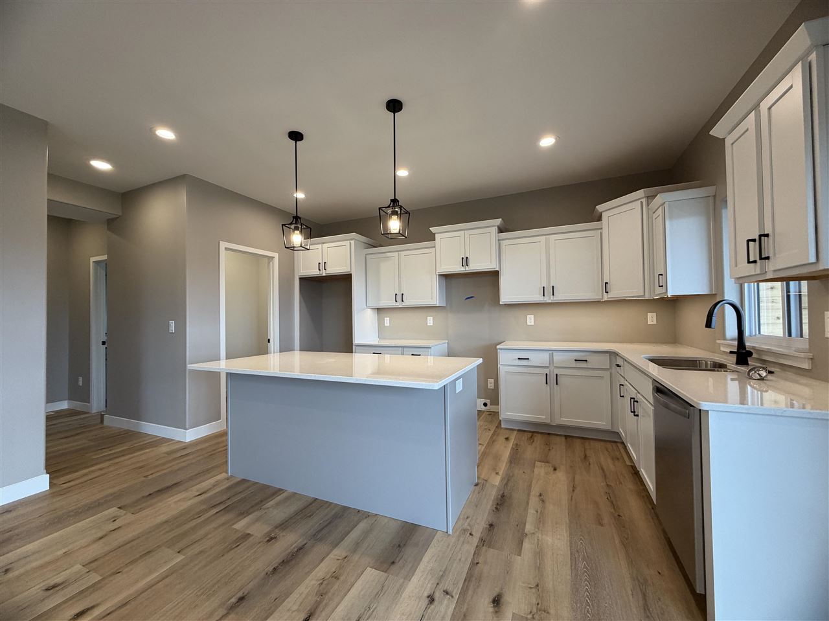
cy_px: 310
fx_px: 335
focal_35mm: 14
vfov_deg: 85.6
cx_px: 414
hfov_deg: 102.1
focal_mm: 2.22
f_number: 2.2
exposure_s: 1/120
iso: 160
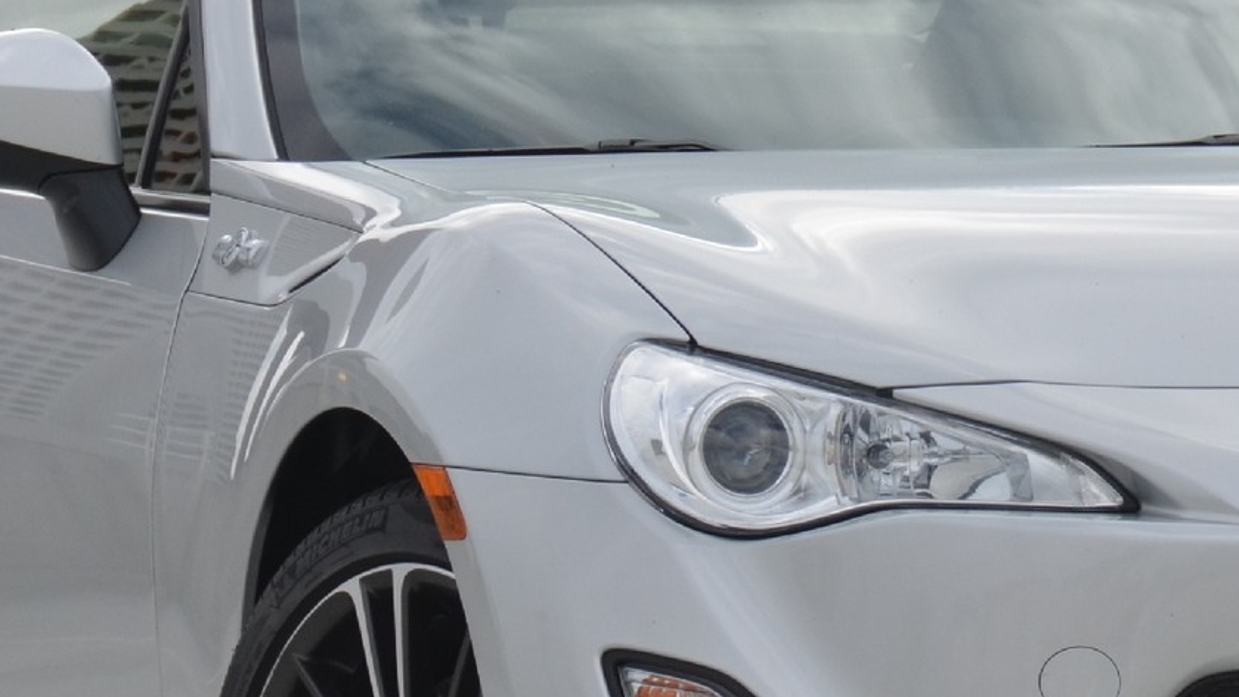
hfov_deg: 2.3
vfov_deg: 1.3
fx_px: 30719
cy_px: 306
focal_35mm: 935
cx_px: 973
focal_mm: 200
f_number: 5.6
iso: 400
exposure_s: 1/1600
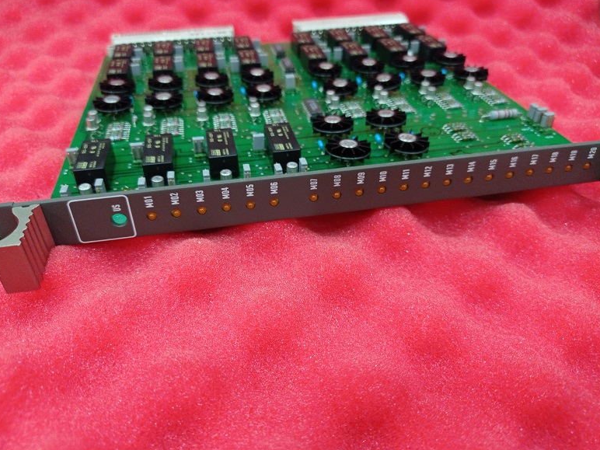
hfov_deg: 61.7
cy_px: 225
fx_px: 503
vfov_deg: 48.2
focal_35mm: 29
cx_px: 293
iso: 369
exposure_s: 1/25
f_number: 1.79
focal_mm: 4.74
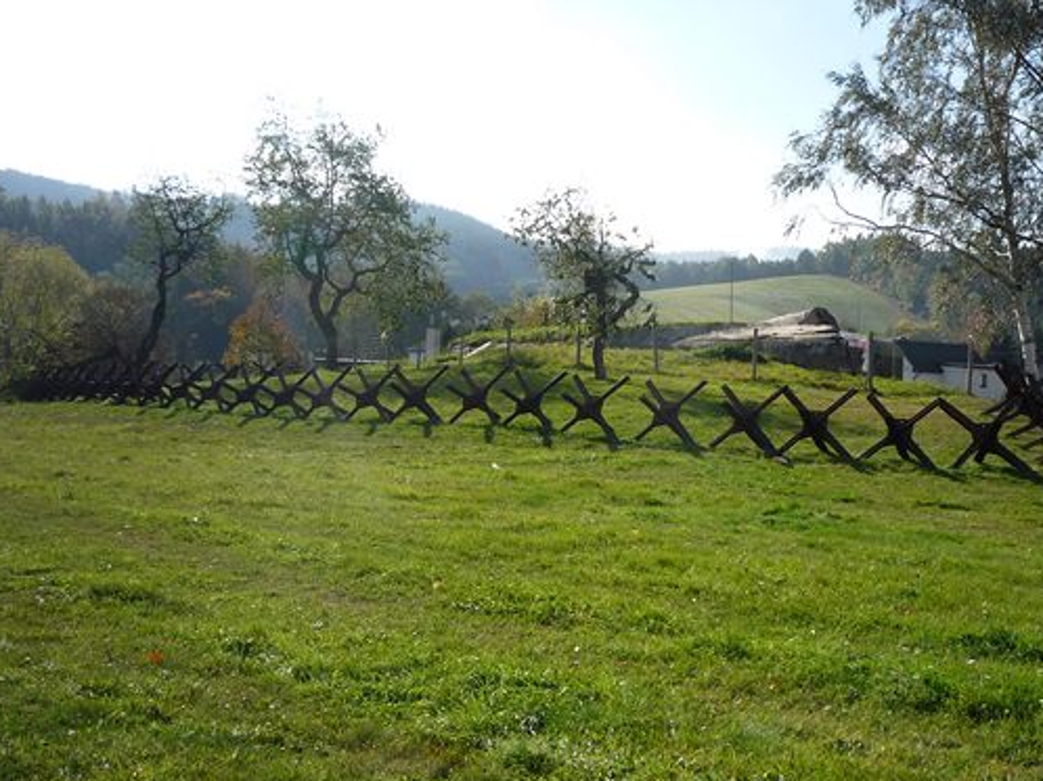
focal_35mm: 45
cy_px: 445
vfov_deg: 32.1
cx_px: 609
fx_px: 1355
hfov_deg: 42.0
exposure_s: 1/400
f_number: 5
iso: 100
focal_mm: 5.2
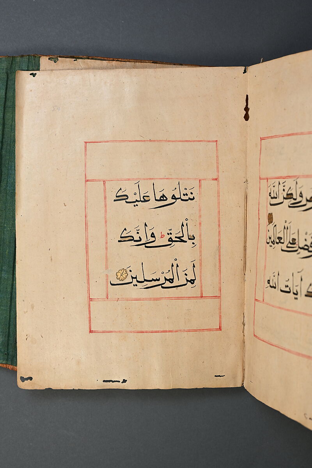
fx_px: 650
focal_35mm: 50
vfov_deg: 39.6
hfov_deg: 27.0
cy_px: 234
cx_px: 156
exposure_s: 1/100
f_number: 5.6
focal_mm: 50
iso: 250
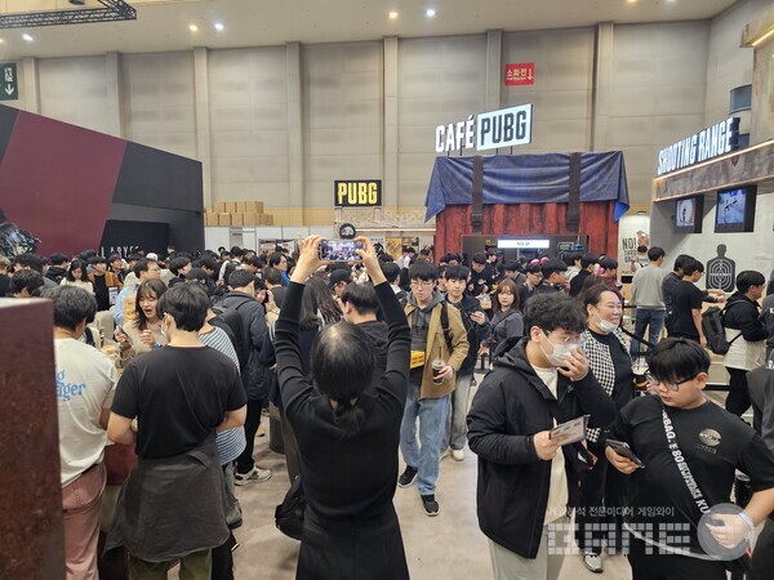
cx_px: 387
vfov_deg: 58.9
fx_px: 514
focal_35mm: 23
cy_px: 290
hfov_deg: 73.9
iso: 250
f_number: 1.7
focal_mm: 6.3
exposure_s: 1/120
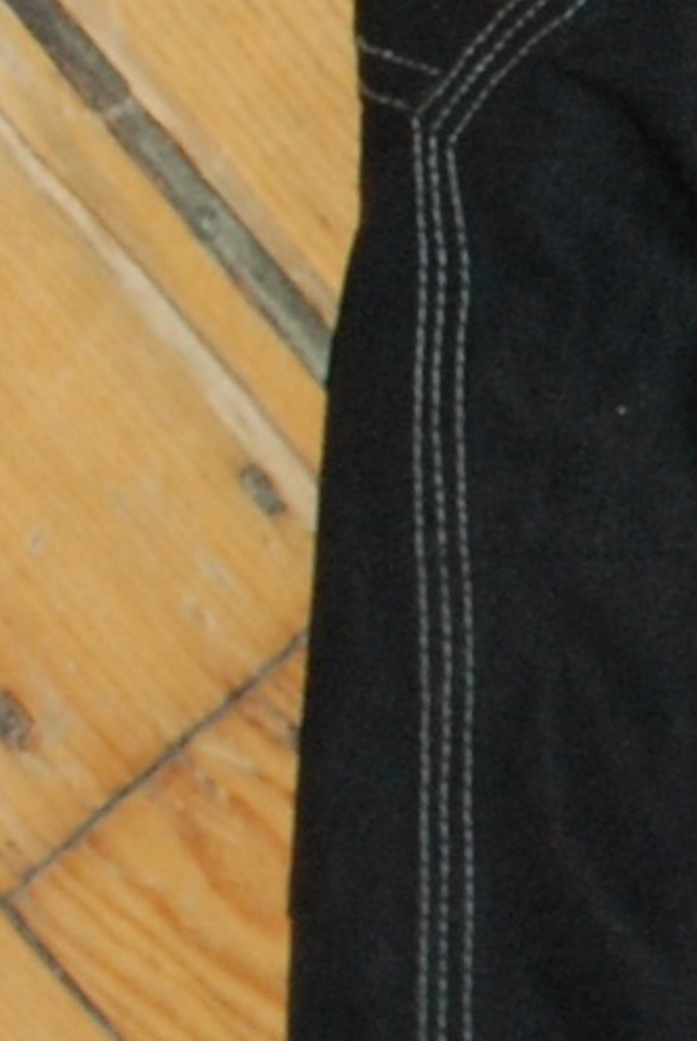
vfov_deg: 7.3
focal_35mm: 281
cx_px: 1583
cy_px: 504
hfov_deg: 4.8
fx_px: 8137
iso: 400
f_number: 4
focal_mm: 24
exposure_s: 1/60
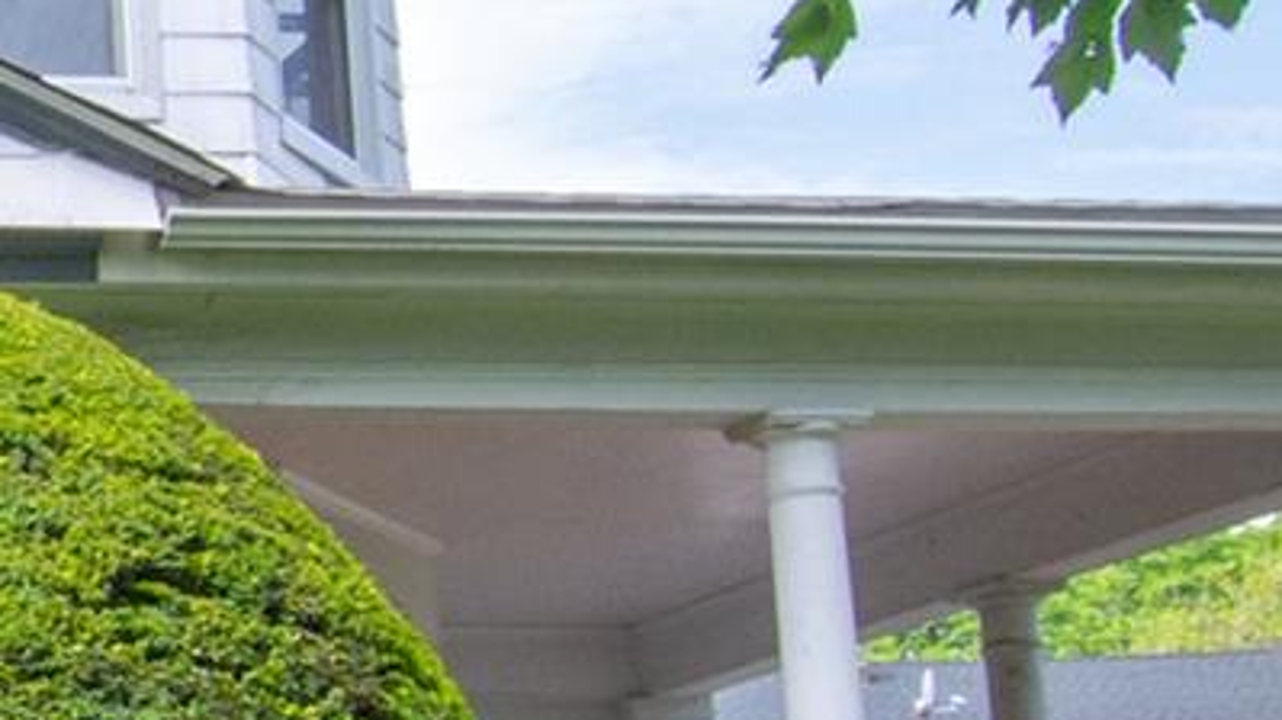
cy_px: 182
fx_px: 3013
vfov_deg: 13.6
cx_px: -1080
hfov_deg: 18.4
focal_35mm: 89
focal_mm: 11
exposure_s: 1/160
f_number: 14
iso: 500
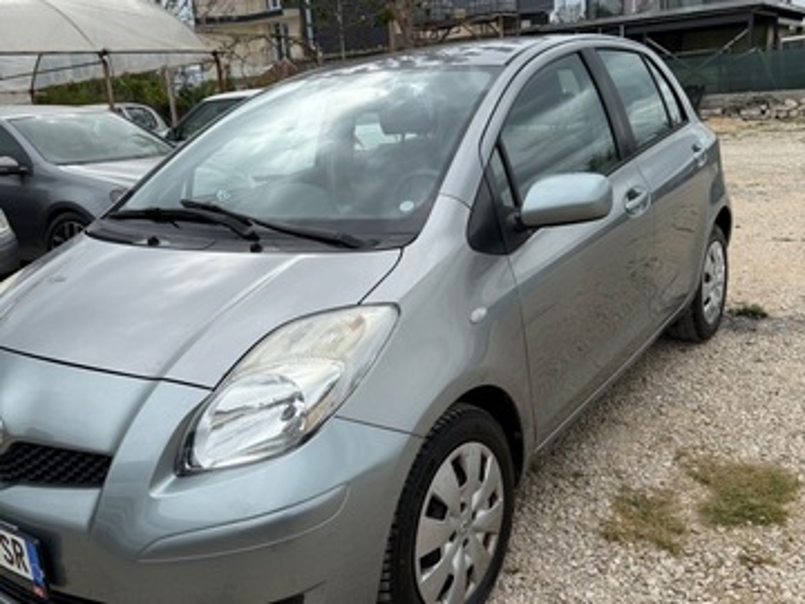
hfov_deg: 71.6
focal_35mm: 24
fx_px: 558
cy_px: 302
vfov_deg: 56.8
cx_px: 402
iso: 80
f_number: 1.78
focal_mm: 6.76
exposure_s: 1/3584
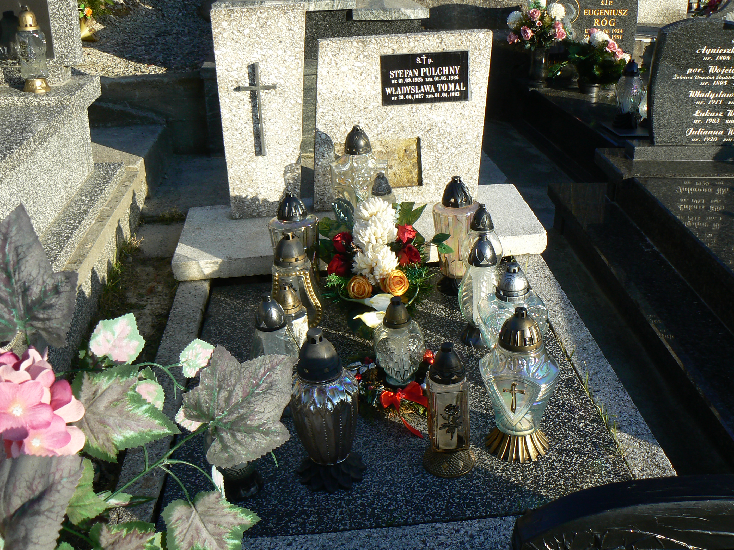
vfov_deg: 39.7
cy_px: 275
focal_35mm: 36
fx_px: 763
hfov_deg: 51.4
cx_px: 367
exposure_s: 1/250
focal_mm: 6
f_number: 5.6
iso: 80
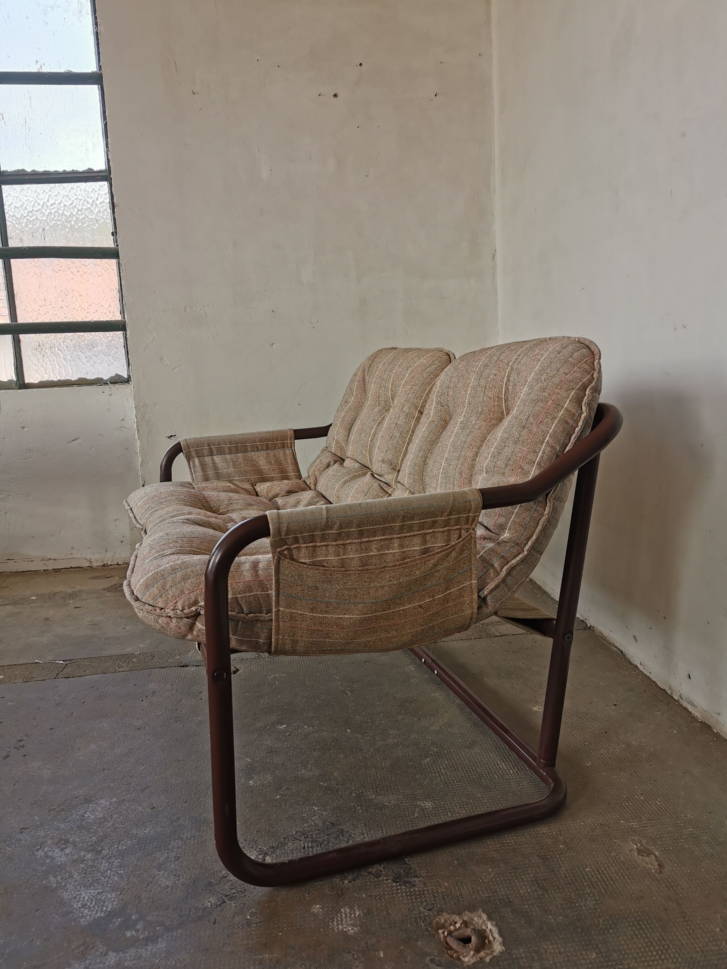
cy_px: 484
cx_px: 364
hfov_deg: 51.4
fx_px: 756
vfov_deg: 65.3
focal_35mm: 27
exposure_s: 1/284
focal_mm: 5.56
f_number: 1.6
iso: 50
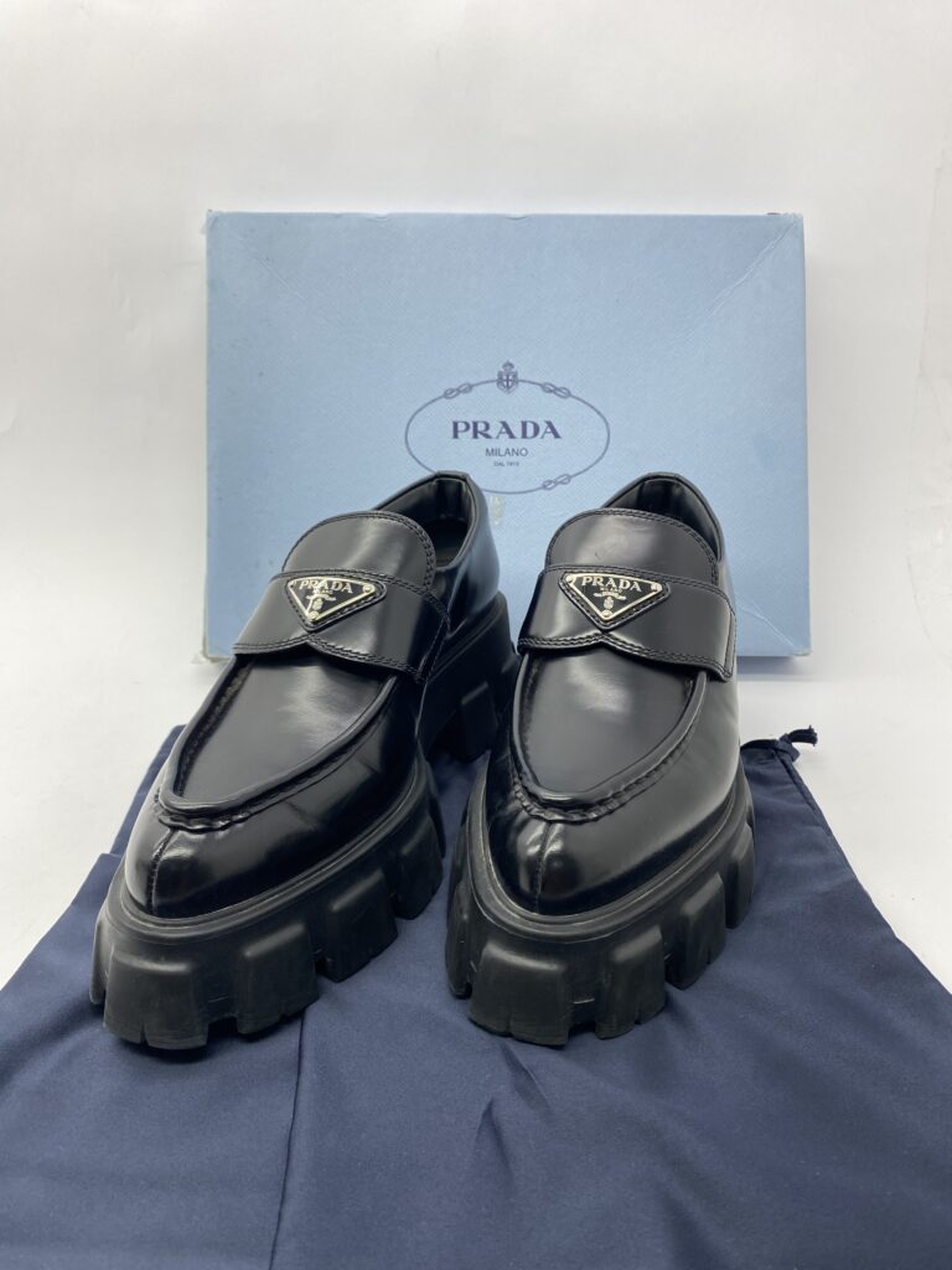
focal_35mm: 26
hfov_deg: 53.1
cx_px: 476
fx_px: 953
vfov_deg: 67.3
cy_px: 635
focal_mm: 4.25
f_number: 1.8
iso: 40
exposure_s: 1/100
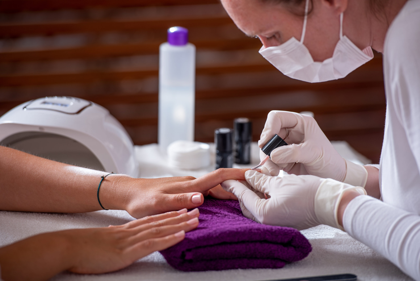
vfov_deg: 6.9
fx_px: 2334
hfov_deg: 10.3
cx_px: 210
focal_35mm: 200
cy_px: 140
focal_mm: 200
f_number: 4.5
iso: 50
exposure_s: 1/160
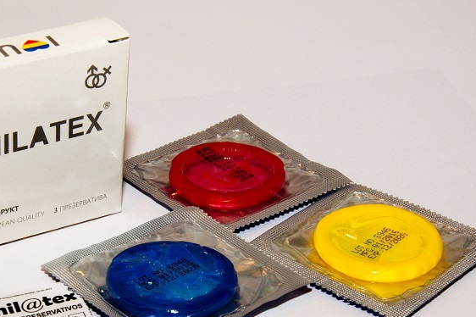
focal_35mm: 120
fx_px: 1586
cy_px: 225
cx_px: 188
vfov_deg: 11.4
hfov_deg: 17.1
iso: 400
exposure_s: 1/60
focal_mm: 50
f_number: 16
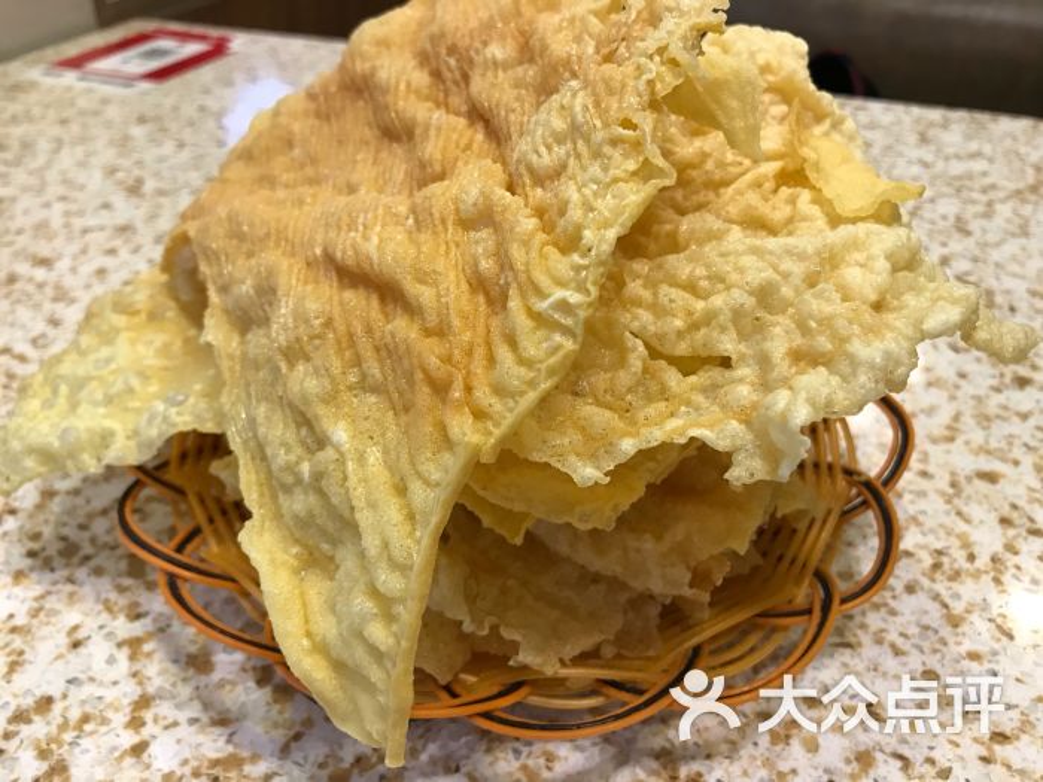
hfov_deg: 63.4
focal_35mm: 28
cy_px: 391
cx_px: 522
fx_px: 844
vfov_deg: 49.7
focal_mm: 3.99
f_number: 1.8
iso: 32
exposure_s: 1/25
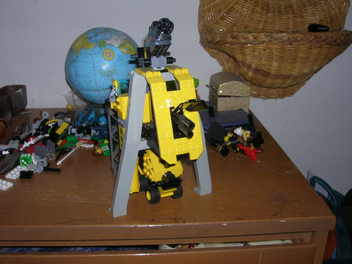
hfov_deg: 51.4
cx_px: 176
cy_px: 132
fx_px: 366
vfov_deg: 39.7
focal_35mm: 36
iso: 50
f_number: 4.9
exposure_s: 1/60.1
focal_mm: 6
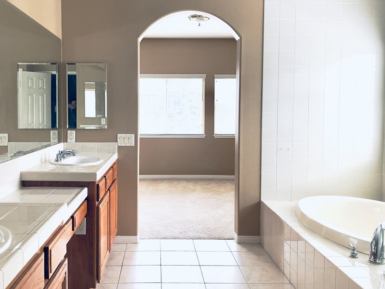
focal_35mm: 33
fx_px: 367
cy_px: 128
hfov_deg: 55.3
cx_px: 183
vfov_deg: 42.9
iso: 125
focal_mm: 5.1
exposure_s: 1/81
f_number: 1.6
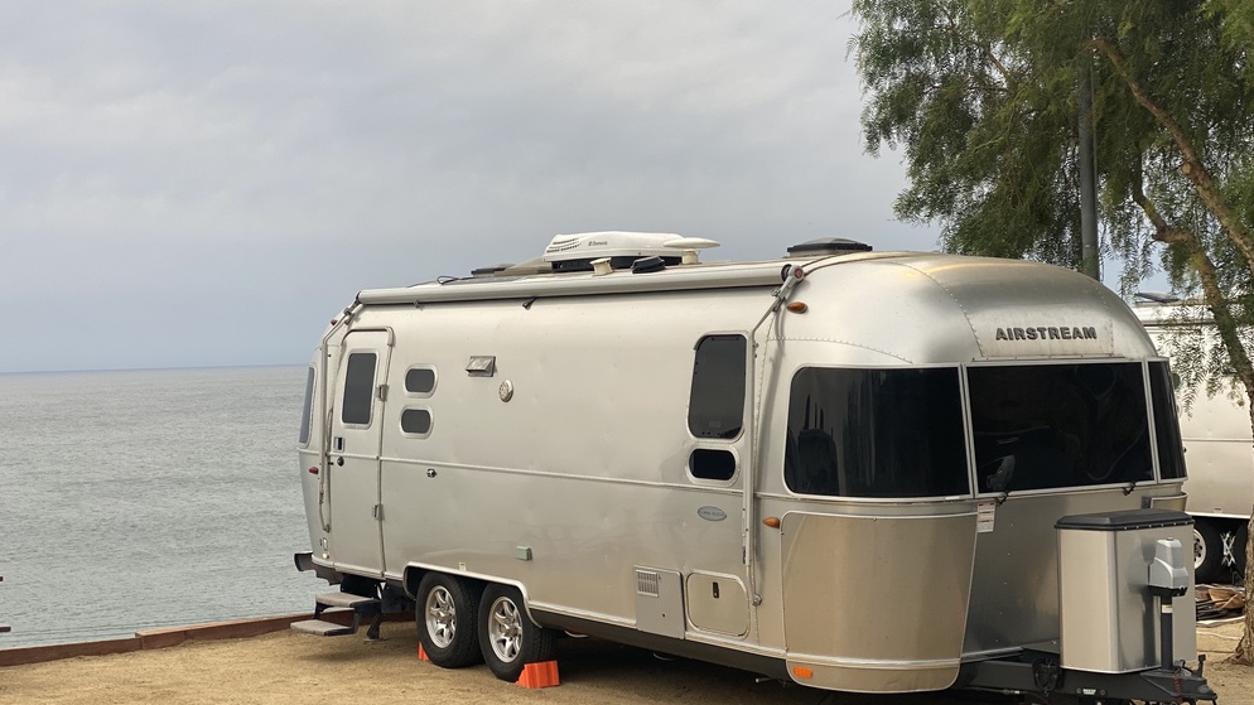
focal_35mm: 57
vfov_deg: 21.1
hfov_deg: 36.6
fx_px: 1895
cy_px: 372
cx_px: 628
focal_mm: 6
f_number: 2
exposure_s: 1/120
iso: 40
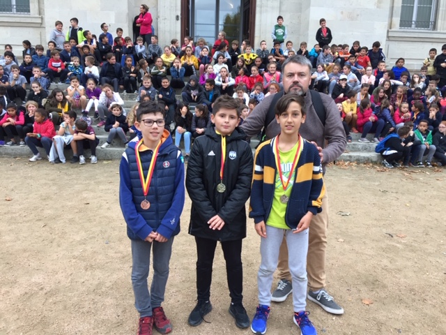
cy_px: 168
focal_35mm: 29
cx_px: 223
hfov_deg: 61.7
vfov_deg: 48.2
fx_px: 374
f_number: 2.2
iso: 32
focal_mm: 4.15
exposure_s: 1/33
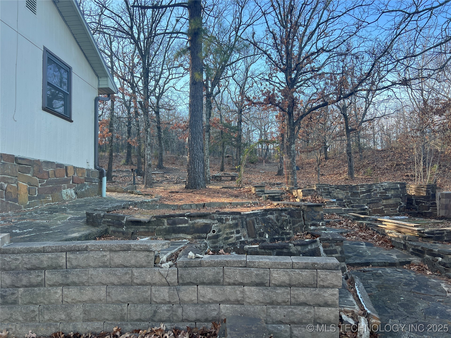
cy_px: 169
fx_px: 339
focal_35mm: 26
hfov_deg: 67.3
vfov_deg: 53.1
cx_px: 226
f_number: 1.5
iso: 50
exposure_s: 1/443
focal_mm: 5.7
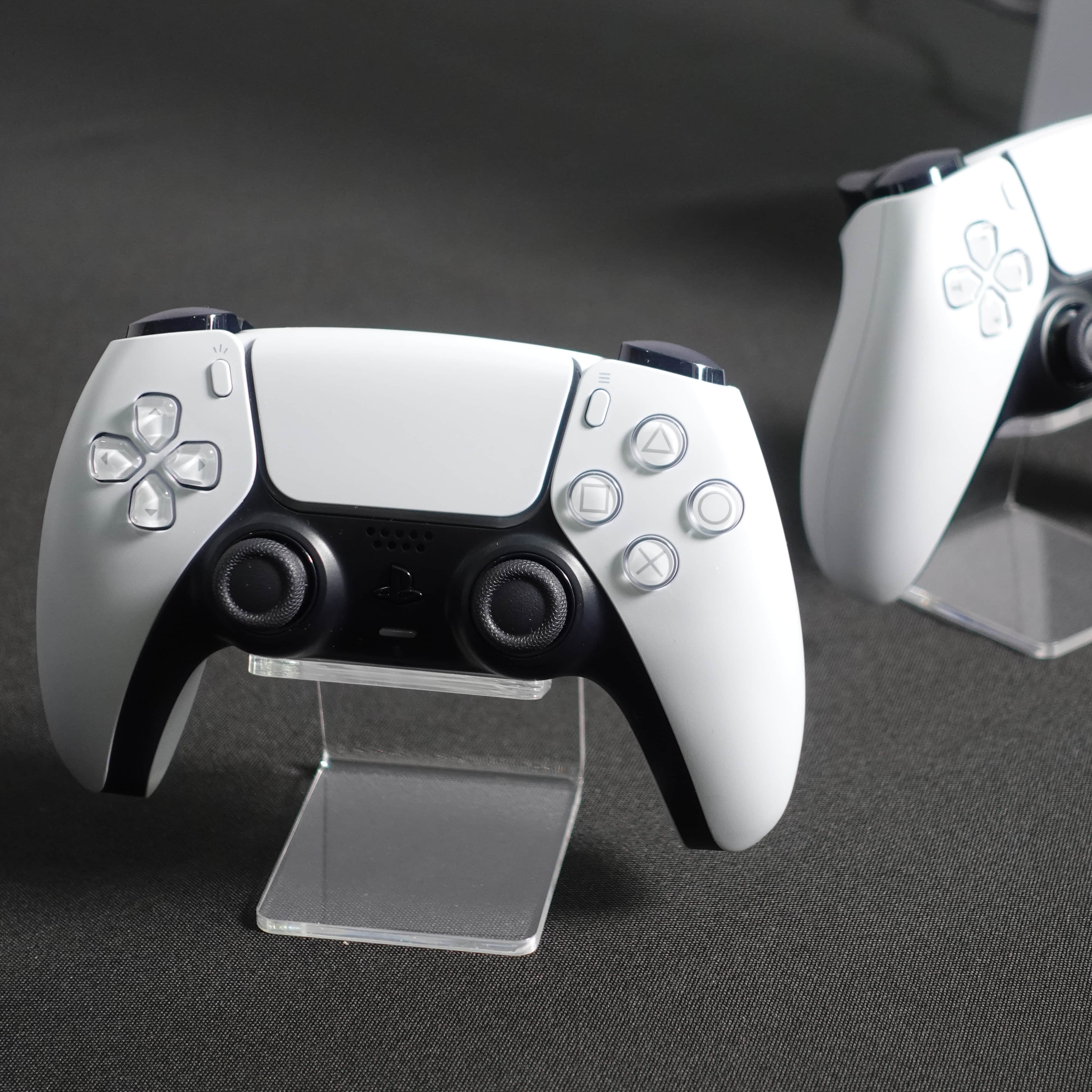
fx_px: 2927
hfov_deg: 21.1
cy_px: 545
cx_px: 615
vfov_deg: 21.1
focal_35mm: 82
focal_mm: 23.64
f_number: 2.8
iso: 640
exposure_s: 1/80
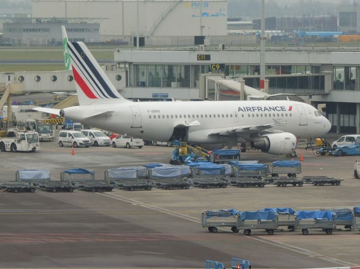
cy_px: 104
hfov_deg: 6.5
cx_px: 184
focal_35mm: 304
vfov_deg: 4.9
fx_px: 3155
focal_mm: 41.3
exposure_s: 1/100
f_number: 6.3
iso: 125
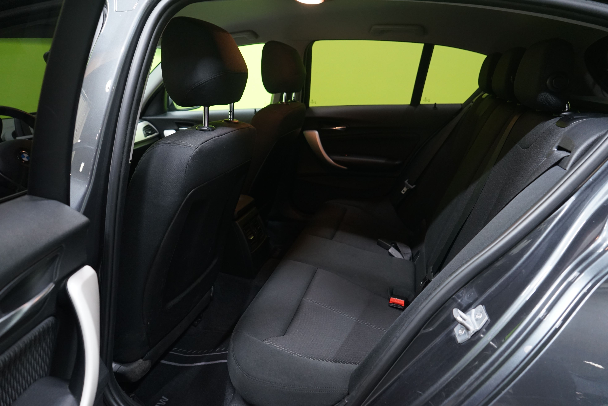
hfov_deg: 73.7
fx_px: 405
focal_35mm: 24
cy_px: 203
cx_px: 304
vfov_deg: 53.1
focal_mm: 24
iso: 1600
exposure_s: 1/20
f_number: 5
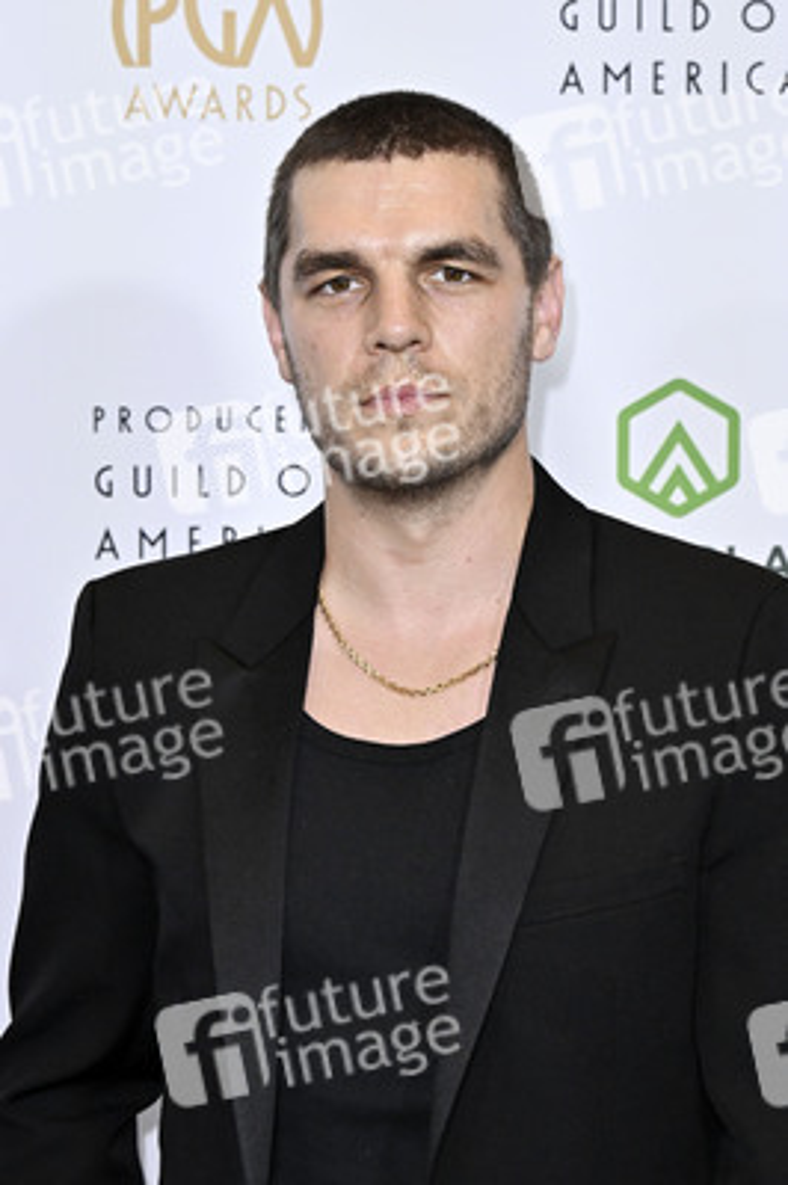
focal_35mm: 121
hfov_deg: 11.3
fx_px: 3979
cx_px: 394
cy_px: 592
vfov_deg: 16.9
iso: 2000
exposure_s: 1/320
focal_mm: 81
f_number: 5.6
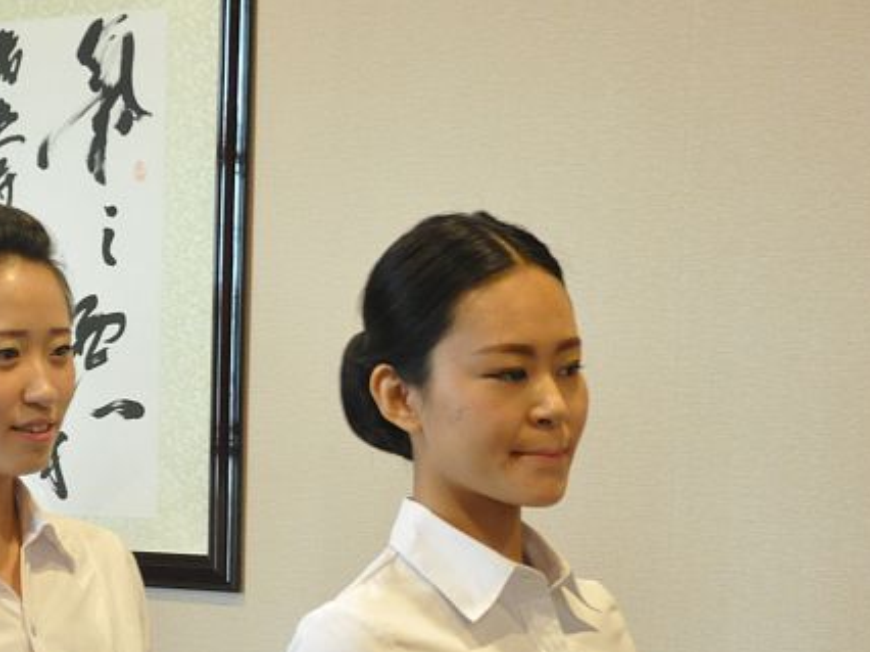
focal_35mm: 130
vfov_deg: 11.3
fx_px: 3265
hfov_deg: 15.1
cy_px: 647
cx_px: 227
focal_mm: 32
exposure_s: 1/20
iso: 1600
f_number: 4.2
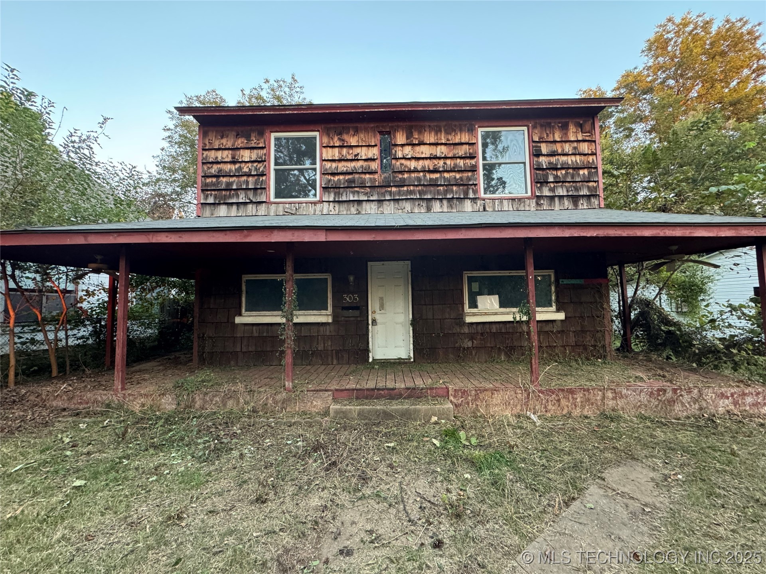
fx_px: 310
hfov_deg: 102.1
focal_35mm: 14
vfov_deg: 85.7
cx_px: 383
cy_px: 287
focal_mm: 2.22
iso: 320
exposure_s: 1/63
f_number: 2.2
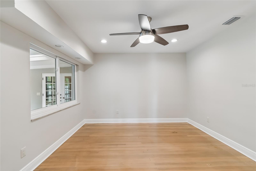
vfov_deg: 77.3
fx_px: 107
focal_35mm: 15
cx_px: 128
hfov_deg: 100.4
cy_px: 86
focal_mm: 10
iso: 100
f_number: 7.1
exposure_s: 1/8
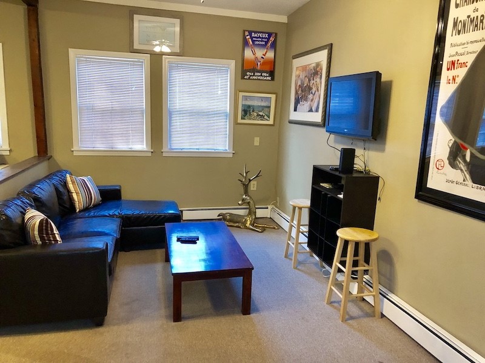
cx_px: 242
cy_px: 182
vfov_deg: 49.7
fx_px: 392
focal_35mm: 28
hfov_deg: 63.4
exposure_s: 1/15
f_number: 1.8
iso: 80
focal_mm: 3.99
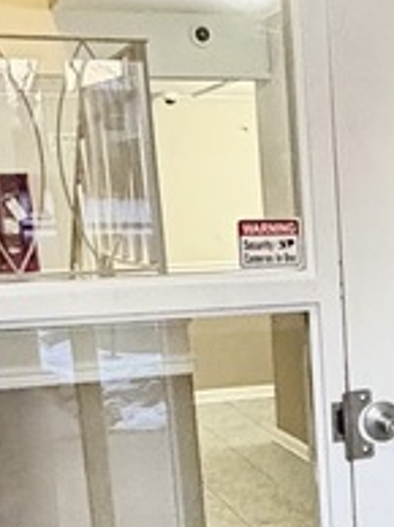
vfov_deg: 24.1
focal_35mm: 78
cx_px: 495
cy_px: 511
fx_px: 1186
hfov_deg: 17.8
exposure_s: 1/40
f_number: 2.2
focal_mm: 2.22
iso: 1000
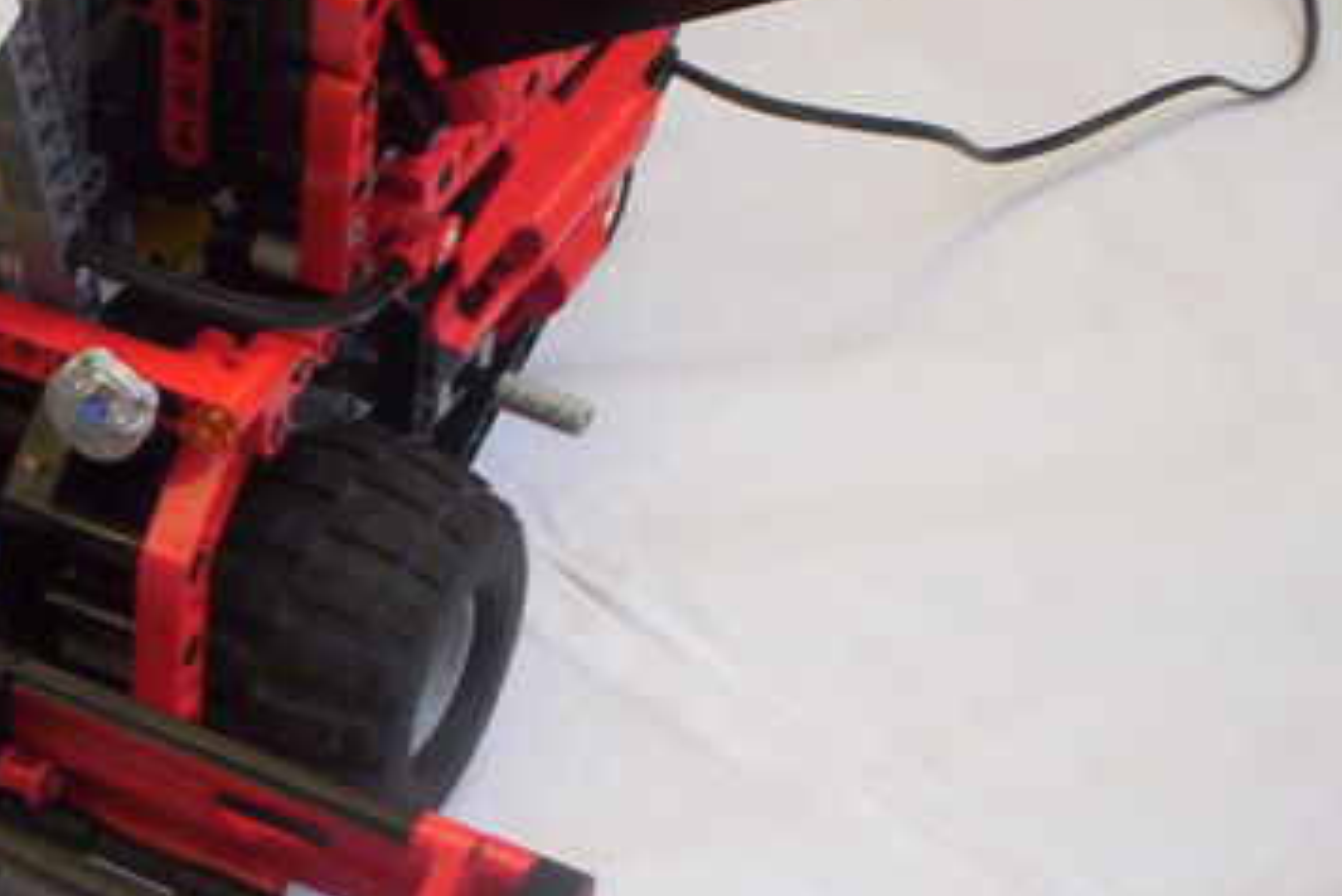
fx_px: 3319
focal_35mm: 89
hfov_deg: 22.2
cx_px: 76
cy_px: 469
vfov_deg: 15.4
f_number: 4.5
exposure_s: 1/87.9
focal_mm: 4.99
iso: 100
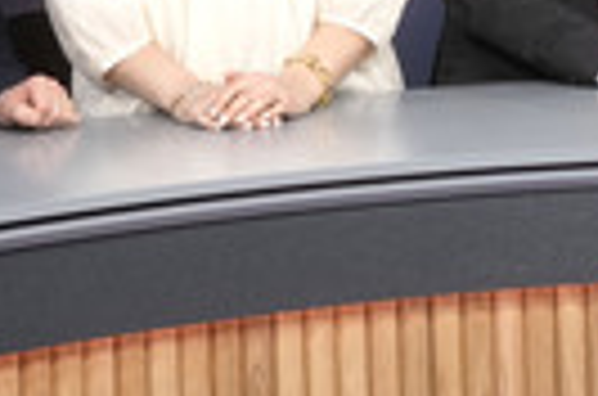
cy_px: -184
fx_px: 2535
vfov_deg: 8.7
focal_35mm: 153
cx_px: 636
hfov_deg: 13.2
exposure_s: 1/320
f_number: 2.2
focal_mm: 30
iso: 640
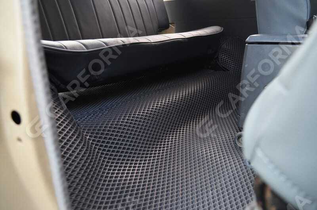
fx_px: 237
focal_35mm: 27
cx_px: 158
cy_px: 105
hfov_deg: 67.5
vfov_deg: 47.7
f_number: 4
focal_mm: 18
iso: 560
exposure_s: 1/60
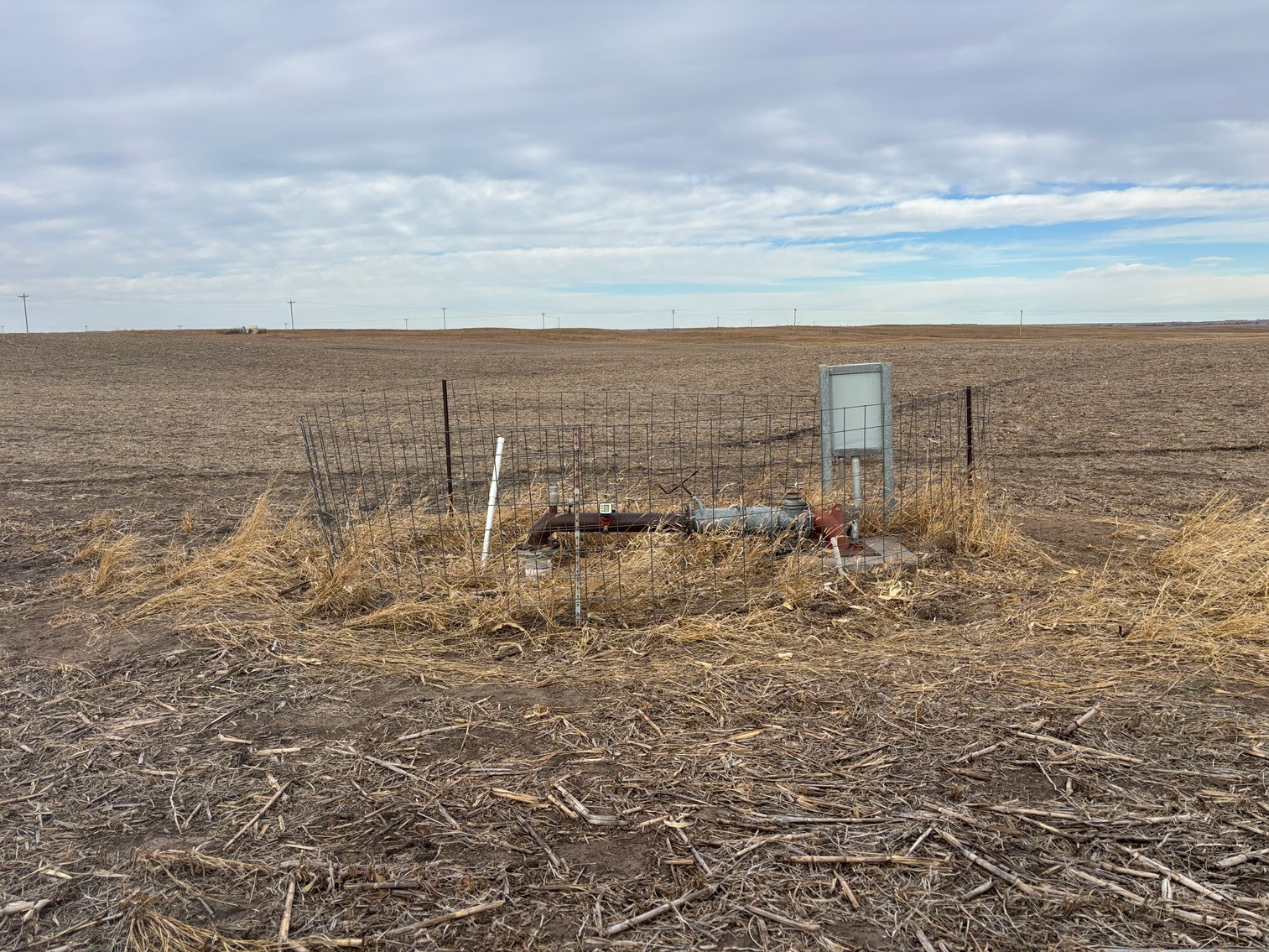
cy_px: 476
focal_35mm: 26
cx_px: 634
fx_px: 953
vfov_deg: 53.1
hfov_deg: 67.3
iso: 50
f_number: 1.6
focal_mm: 5.96
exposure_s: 1/2242
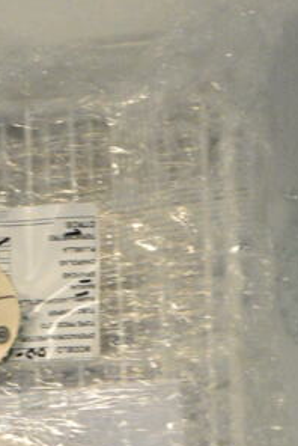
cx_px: 44
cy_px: 661
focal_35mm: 111
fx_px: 1375
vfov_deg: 16.8
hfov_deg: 12.3
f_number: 7.1
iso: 6400
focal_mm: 24
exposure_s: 1/200
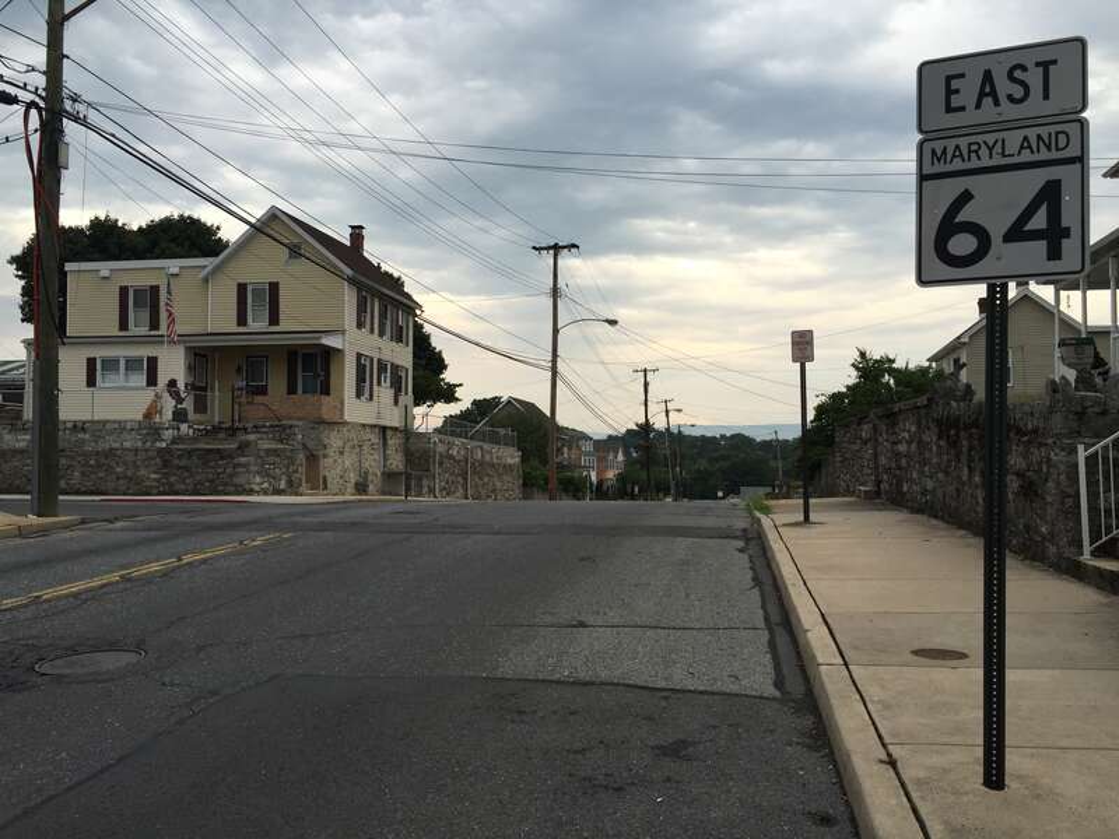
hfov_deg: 61.7
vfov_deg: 48.2
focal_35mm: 29
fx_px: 937
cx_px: 560
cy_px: 420
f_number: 2.2
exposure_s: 1/302
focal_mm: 4.15
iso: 32
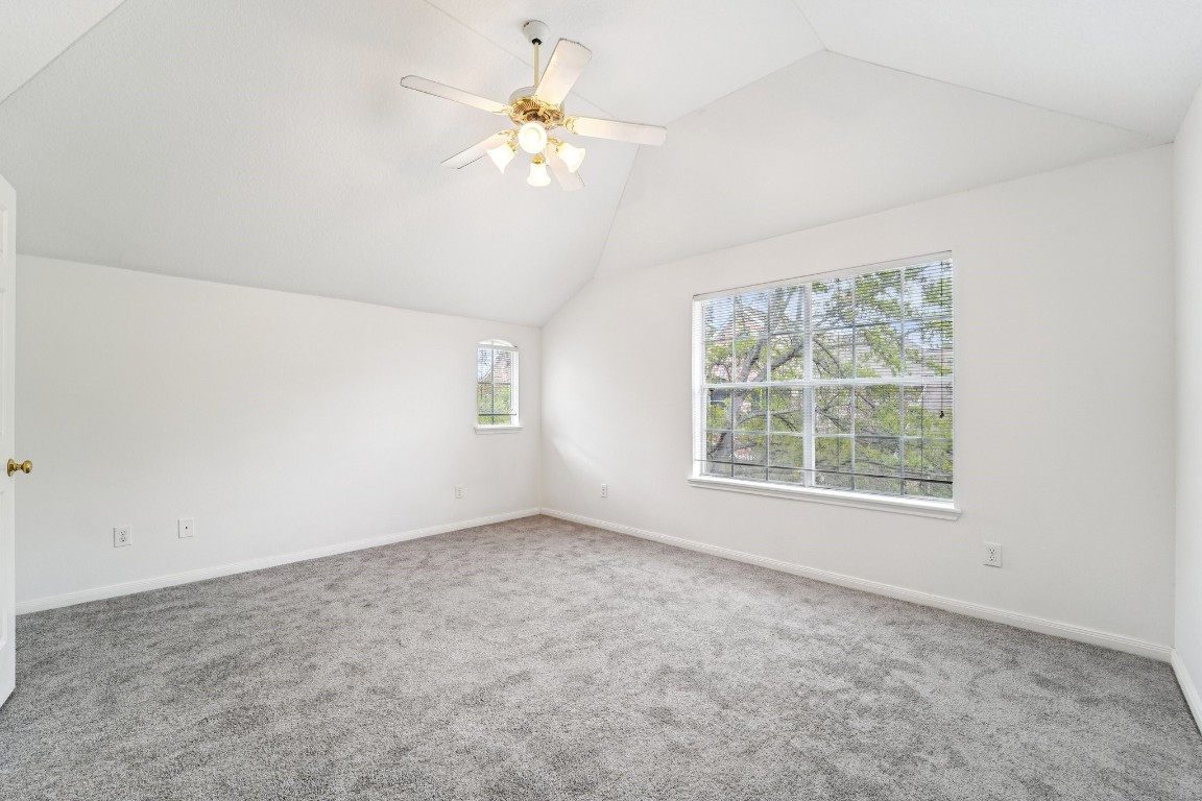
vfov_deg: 81.2
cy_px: 400
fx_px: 467
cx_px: 601
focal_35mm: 14
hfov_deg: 104.3
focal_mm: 14
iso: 500
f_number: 8
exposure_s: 1/60
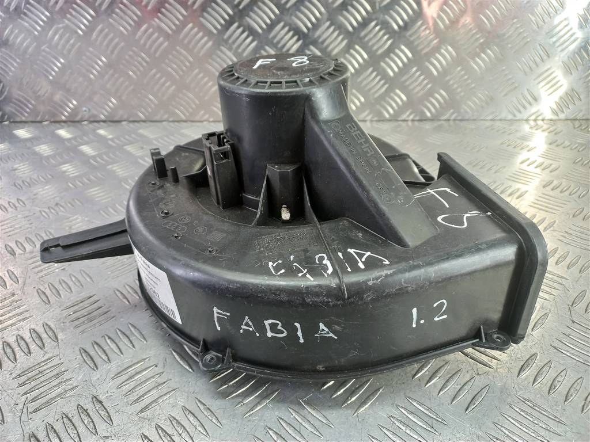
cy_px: 221
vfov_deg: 54.9
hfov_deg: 69.4
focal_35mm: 25
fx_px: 426
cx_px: 295
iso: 160
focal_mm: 4.6
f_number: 1.8
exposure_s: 1/50
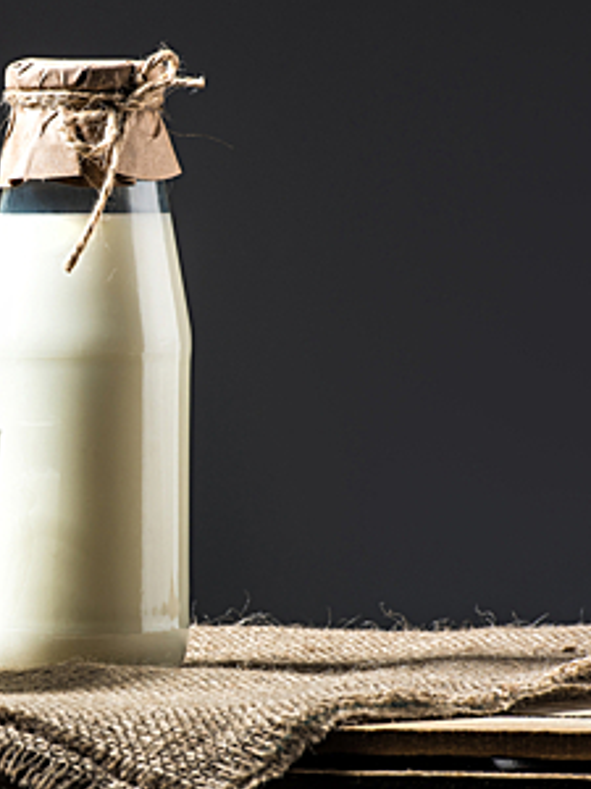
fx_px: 7649
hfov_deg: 4.4
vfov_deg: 5.9
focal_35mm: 336
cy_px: 455
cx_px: -26
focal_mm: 200
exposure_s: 1/125
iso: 100
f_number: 13
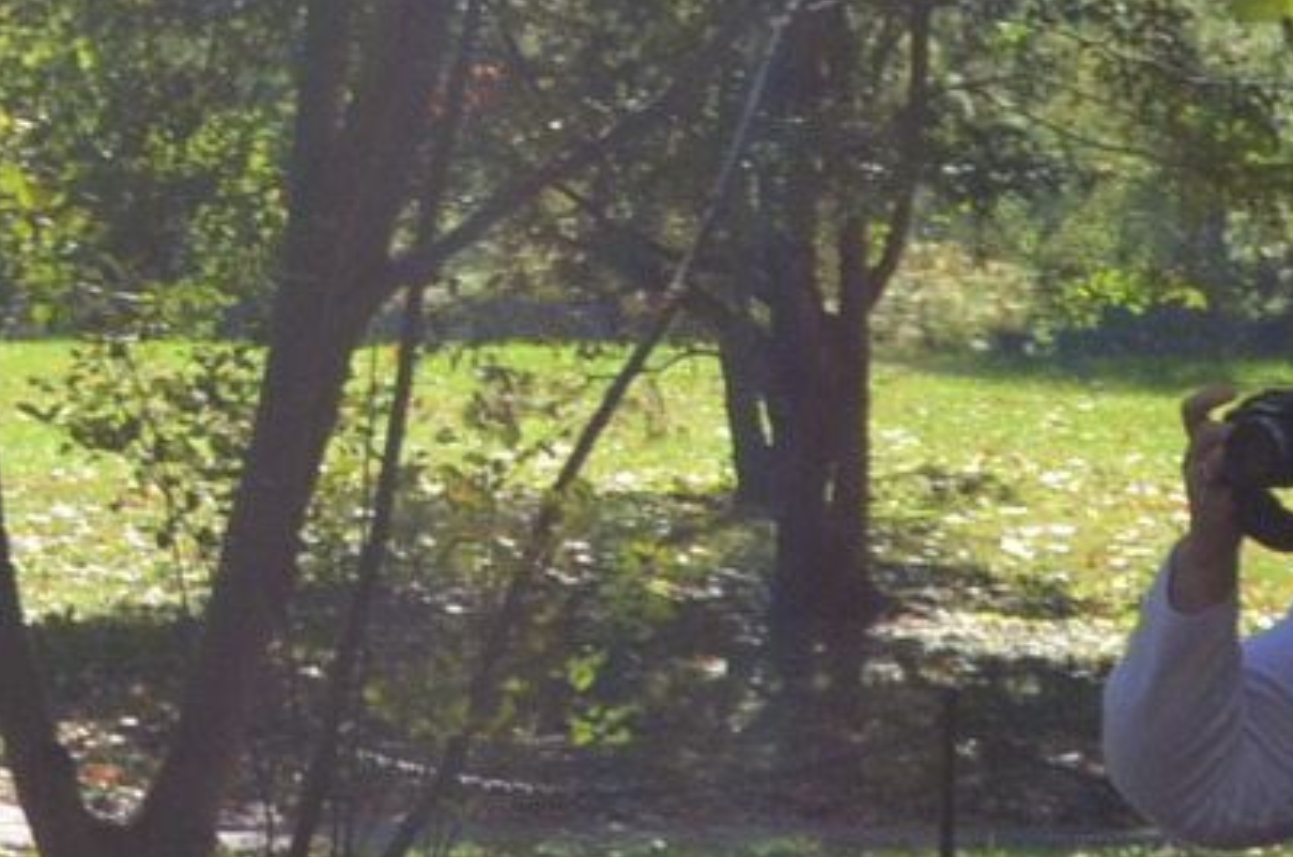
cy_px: 282
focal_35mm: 242
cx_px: -610
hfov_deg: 8.4
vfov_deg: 5.7
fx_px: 8675
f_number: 7.1
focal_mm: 26
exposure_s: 1/200
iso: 200
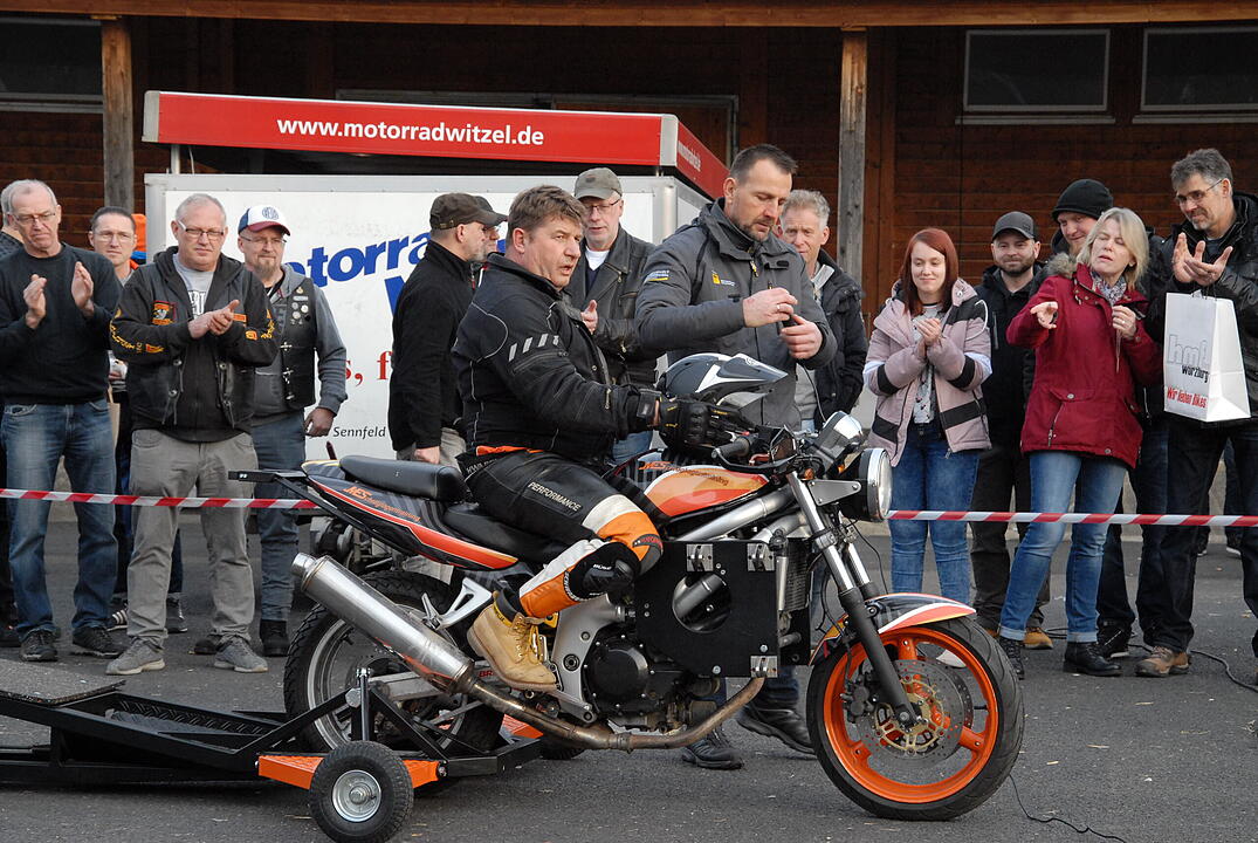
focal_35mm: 105
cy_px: 422
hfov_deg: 19.4
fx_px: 3674
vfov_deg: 13.1
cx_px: 629
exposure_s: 1/160
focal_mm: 70
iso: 640
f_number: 9
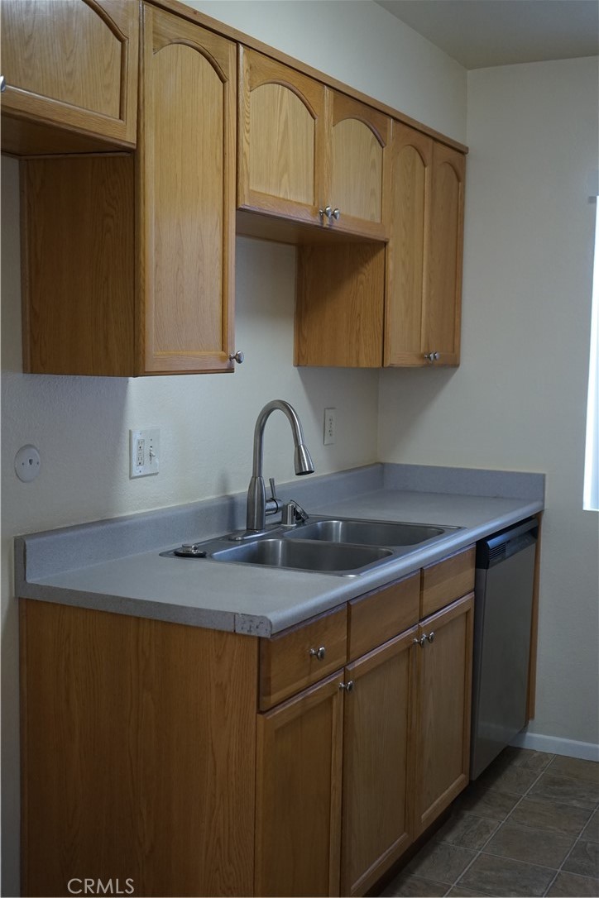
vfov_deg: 46.4
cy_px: 449
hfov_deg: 31.9
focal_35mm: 42
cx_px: 300
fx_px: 1048
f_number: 4.5
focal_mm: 42
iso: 1250
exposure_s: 1/160
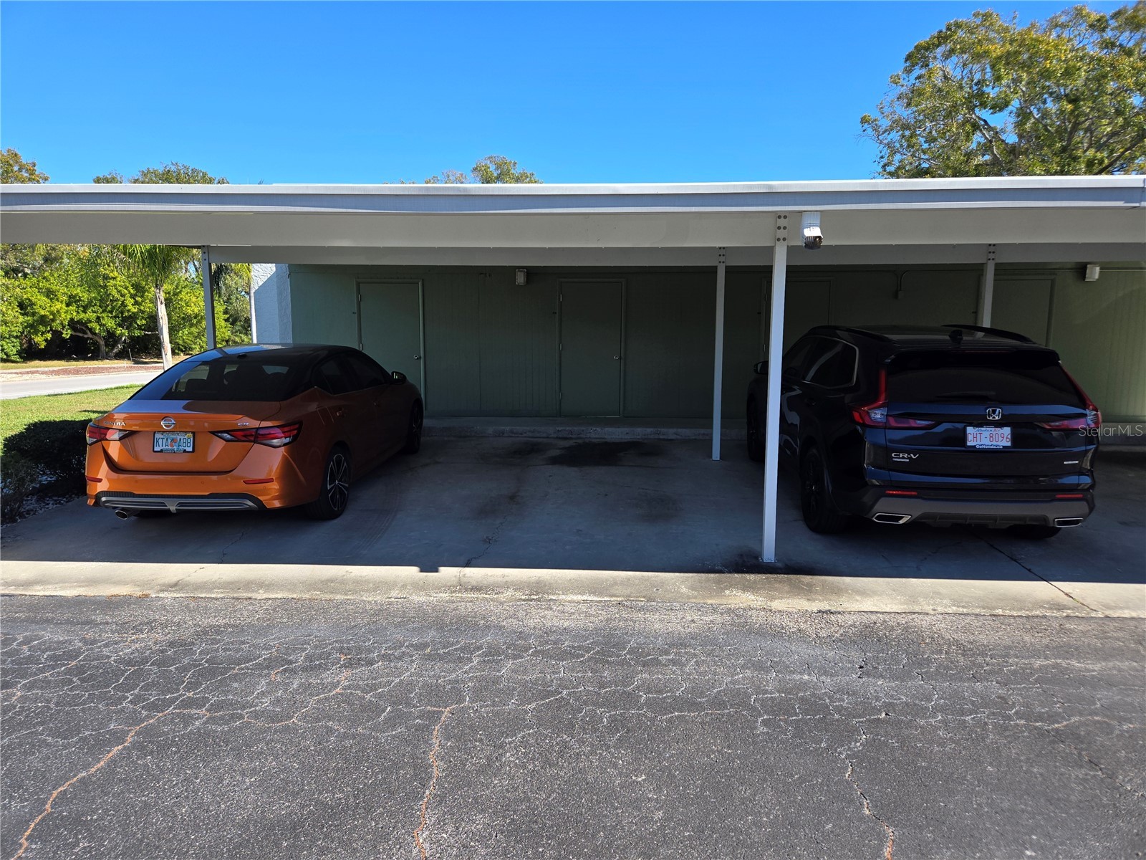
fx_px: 761
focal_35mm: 23
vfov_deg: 58.9
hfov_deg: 73.9
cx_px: 573
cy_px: 430
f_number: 1.8
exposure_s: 1/812
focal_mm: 5.4
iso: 25
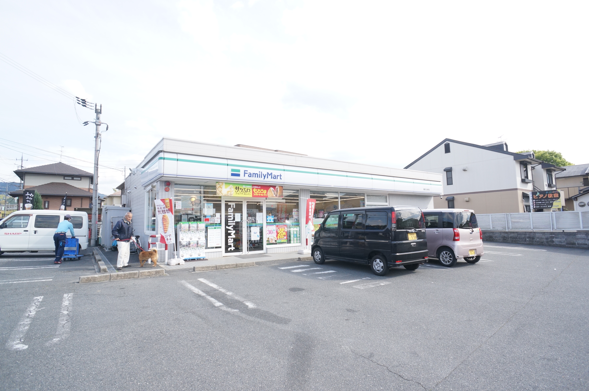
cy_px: 196
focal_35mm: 24
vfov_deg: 53.0
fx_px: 392
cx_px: 294
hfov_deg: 73.8
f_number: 8
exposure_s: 1/320
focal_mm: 16
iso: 400
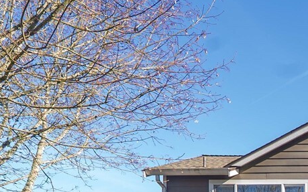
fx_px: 411
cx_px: 447
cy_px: 316
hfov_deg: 28.7
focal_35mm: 49
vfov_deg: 20.8
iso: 80
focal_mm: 13
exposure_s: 1/40
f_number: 7.1
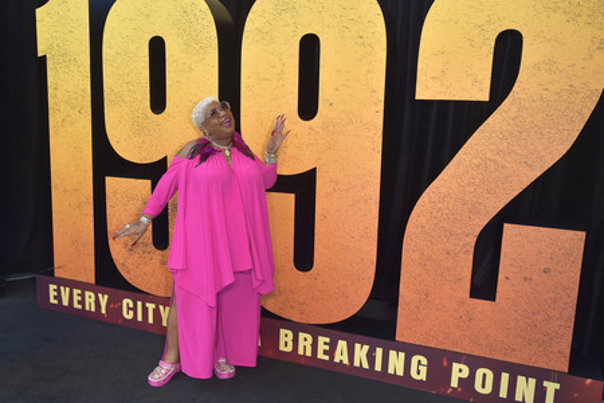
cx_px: 302
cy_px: 202
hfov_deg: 58.7
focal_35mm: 32
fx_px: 537
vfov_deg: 41.1
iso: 640
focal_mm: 32
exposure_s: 1/250
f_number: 6.3
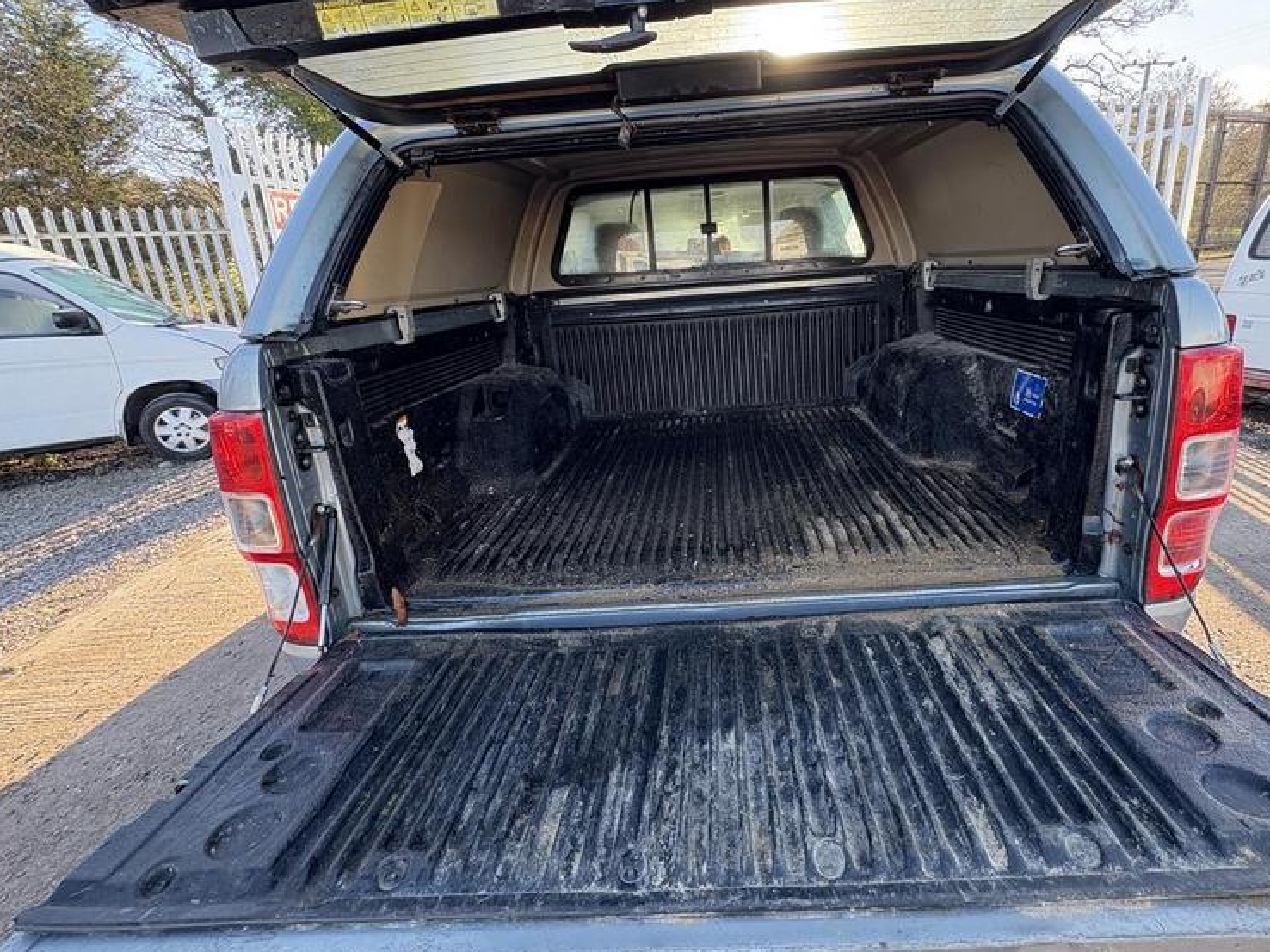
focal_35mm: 17
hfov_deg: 90.7
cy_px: 437
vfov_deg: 74.6
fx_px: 623
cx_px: 700
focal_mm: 2.22
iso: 125
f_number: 2.2
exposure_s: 1/99
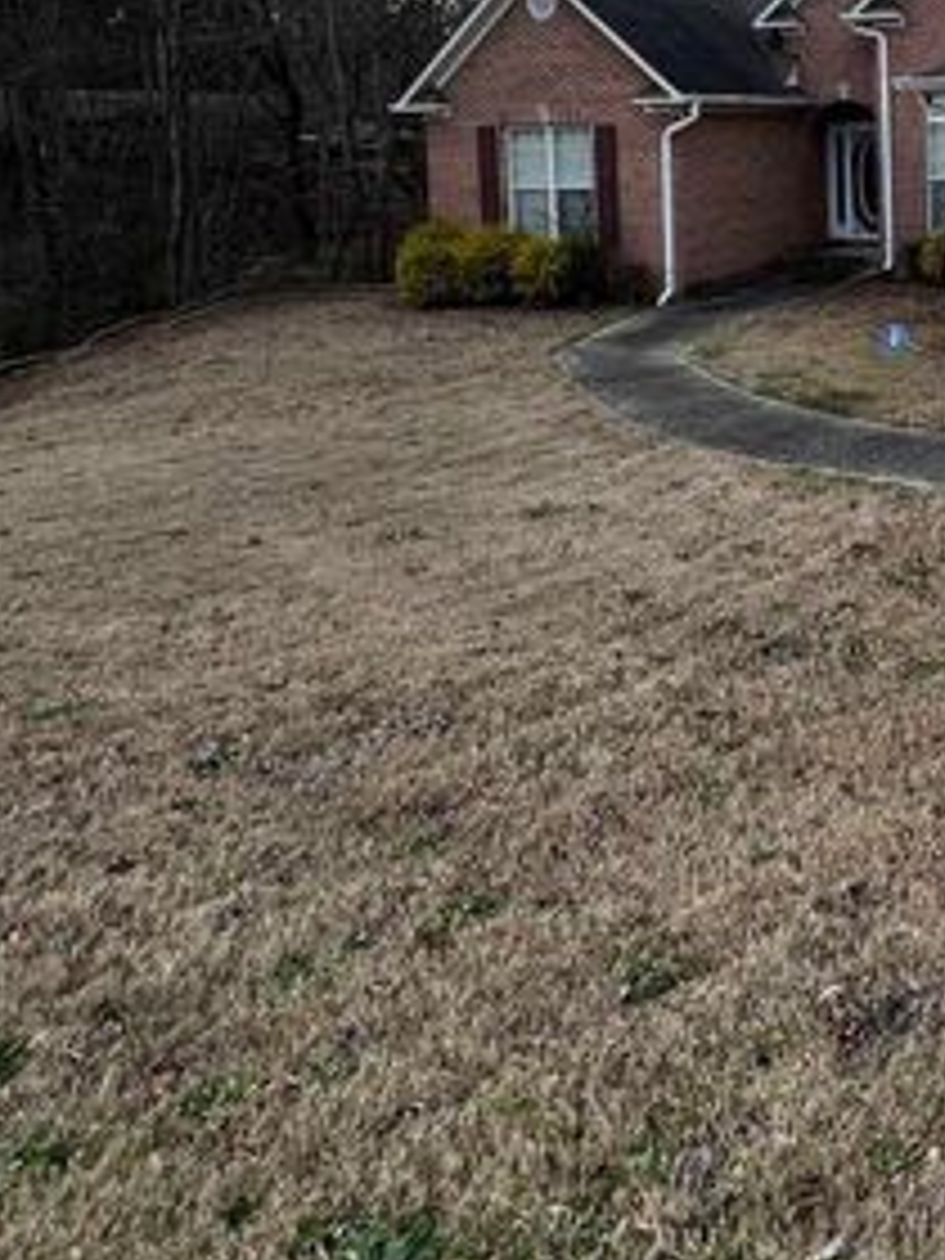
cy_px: 223
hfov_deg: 40.1
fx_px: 1128
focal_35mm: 31
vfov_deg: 53.8
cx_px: 936
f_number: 1.8
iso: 32
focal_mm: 1.57
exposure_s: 1/335
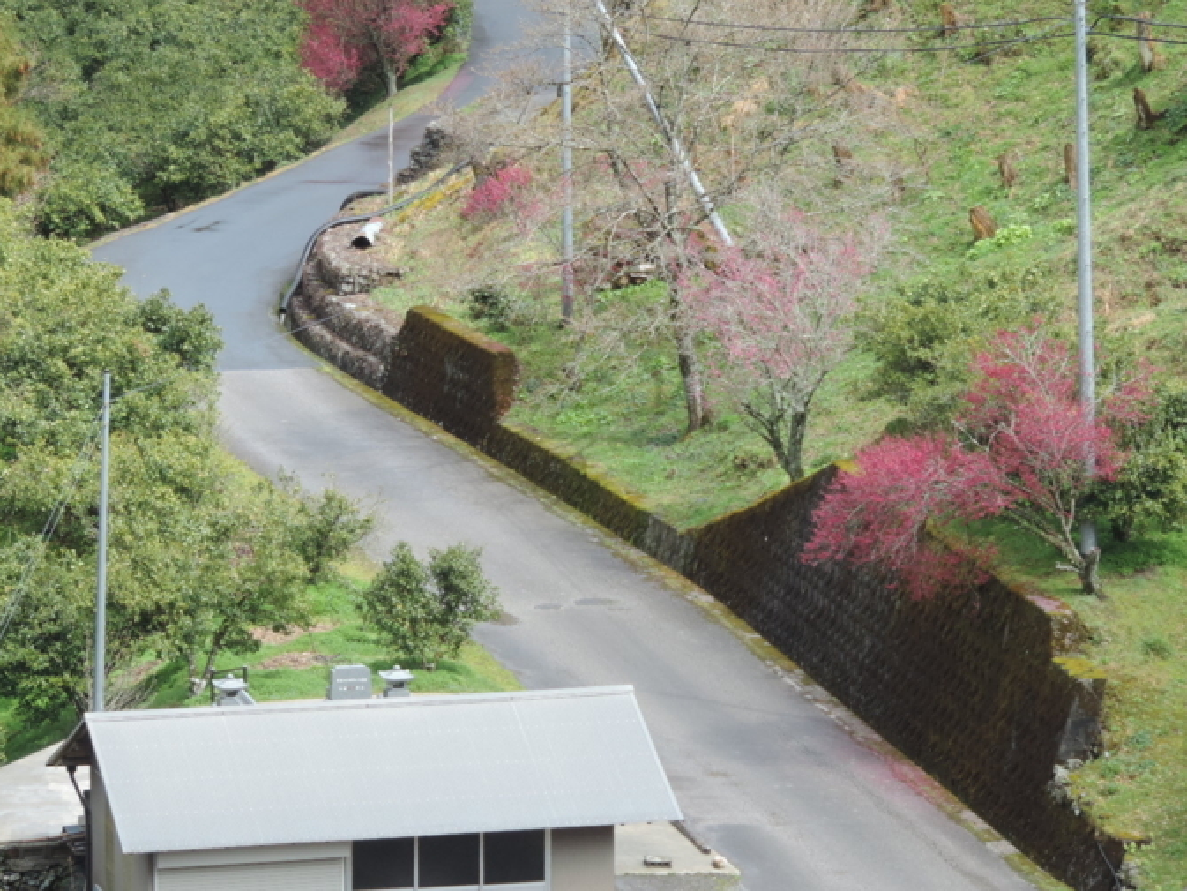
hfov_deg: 9.0
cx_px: 608
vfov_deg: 6.8
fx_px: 7545
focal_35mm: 220
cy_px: 369
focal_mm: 33
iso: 80
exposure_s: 1/200
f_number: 4.6
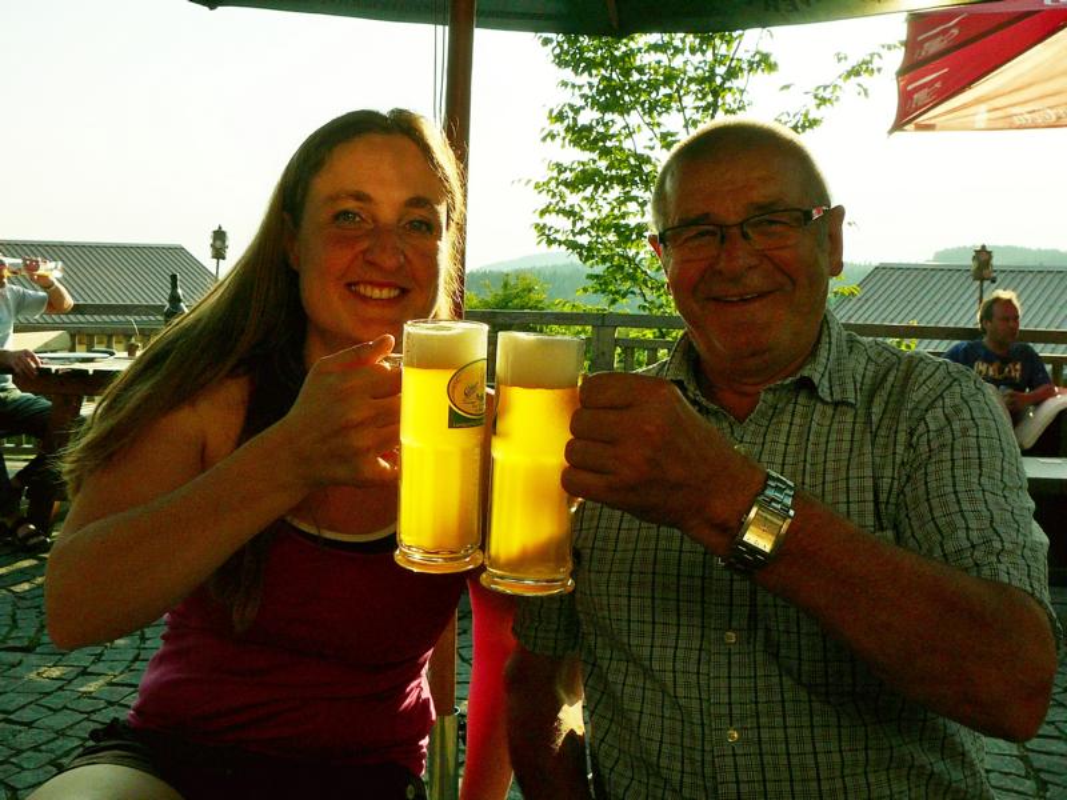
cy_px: 400
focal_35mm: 35
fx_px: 1079
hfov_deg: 52.6
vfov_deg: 40.7
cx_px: 534
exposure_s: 1/500
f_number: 5
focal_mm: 5.2
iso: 80
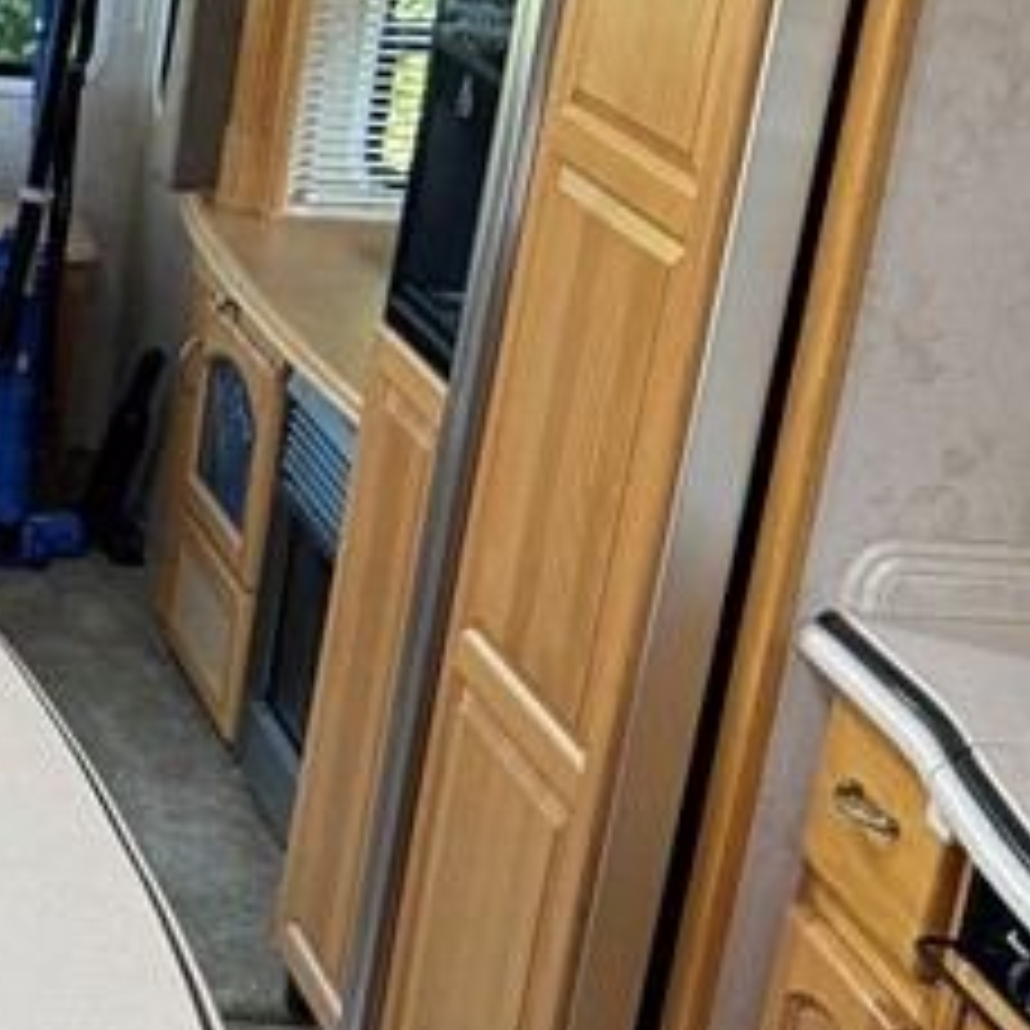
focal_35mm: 95
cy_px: 630
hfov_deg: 16.2
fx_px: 3198
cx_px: -648
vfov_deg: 18.3
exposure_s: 1/60
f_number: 1.78
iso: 320
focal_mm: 6.76
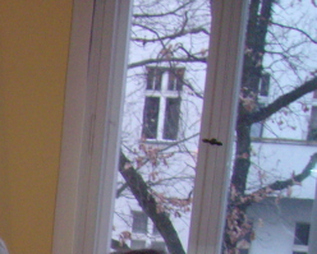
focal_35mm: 110
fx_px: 1033
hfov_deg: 16.0
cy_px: 359
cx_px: -158
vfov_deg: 13.4
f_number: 2.8
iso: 150
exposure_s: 1/60.2
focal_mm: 5.8
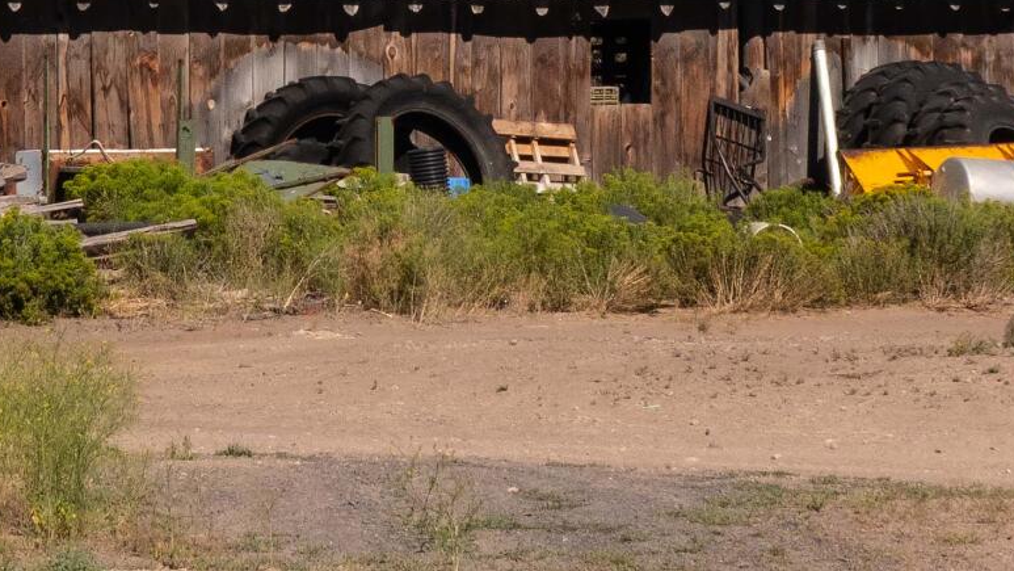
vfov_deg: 6.4
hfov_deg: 11.5
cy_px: -215
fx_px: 5028
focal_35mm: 187
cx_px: 249
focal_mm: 16.92
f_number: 9
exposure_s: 1/640
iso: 200
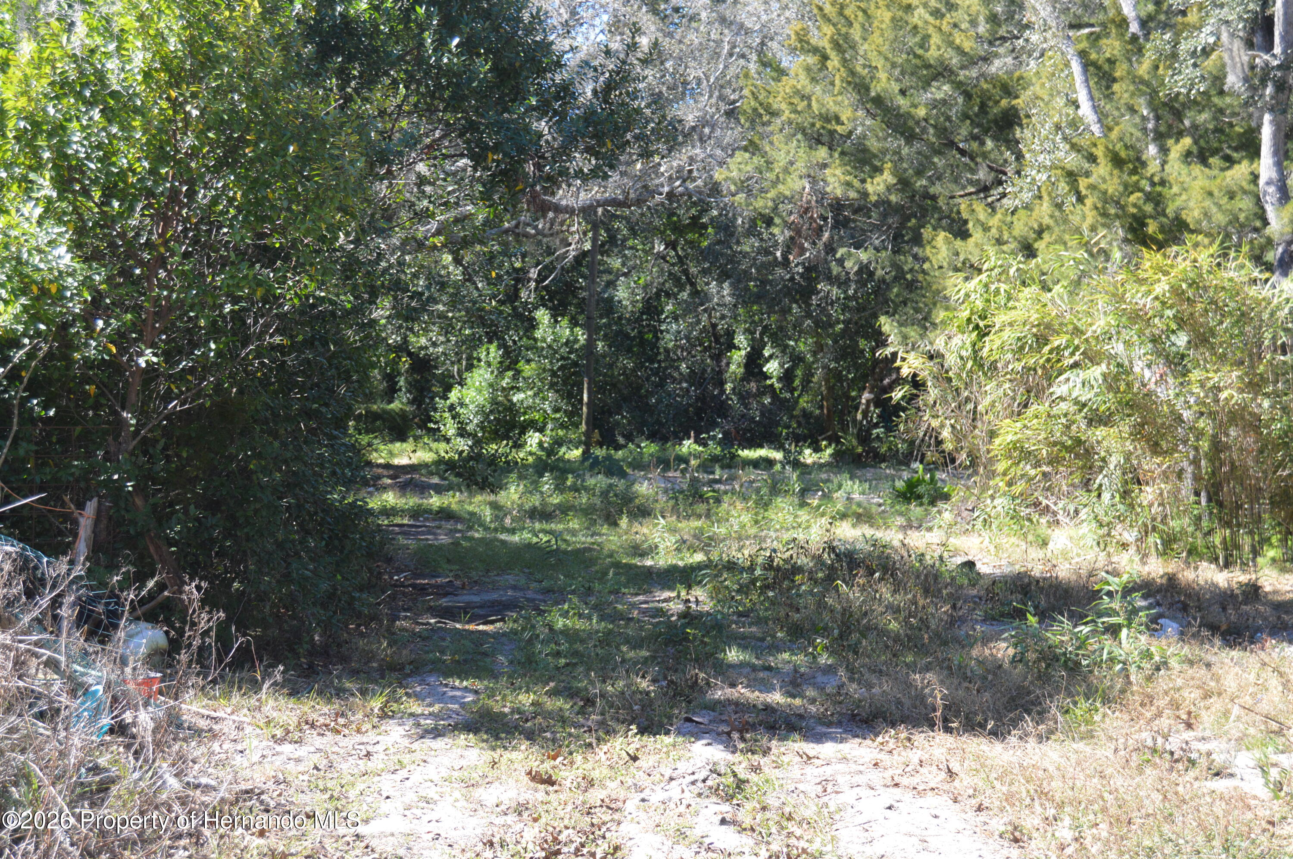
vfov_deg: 25.7
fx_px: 1884
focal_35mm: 52
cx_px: 646
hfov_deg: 37.9
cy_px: 430
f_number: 4.5
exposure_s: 1/500
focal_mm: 35
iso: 800
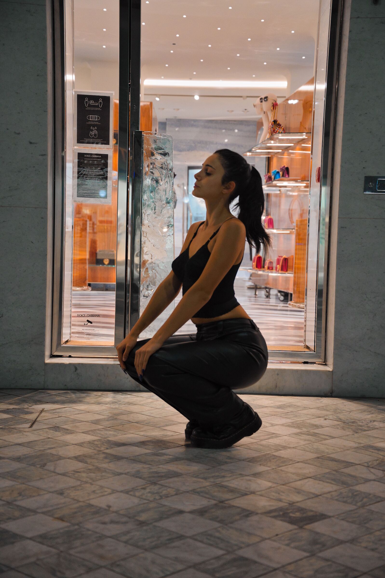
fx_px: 899
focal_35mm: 56
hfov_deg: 24.2
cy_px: 289
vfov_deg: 35.7
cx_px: 192
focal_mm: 56
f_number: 4
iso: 4000
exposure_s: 1/250
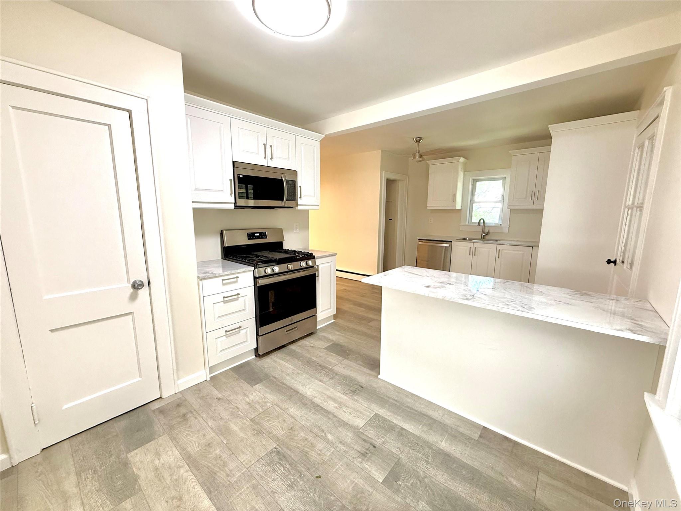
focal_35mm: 14
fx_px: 275
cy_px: 256
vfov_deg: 85.7
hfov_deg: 102.1
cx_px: 340
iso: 200
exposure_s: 1/60
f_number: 2.2
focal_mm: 2.22
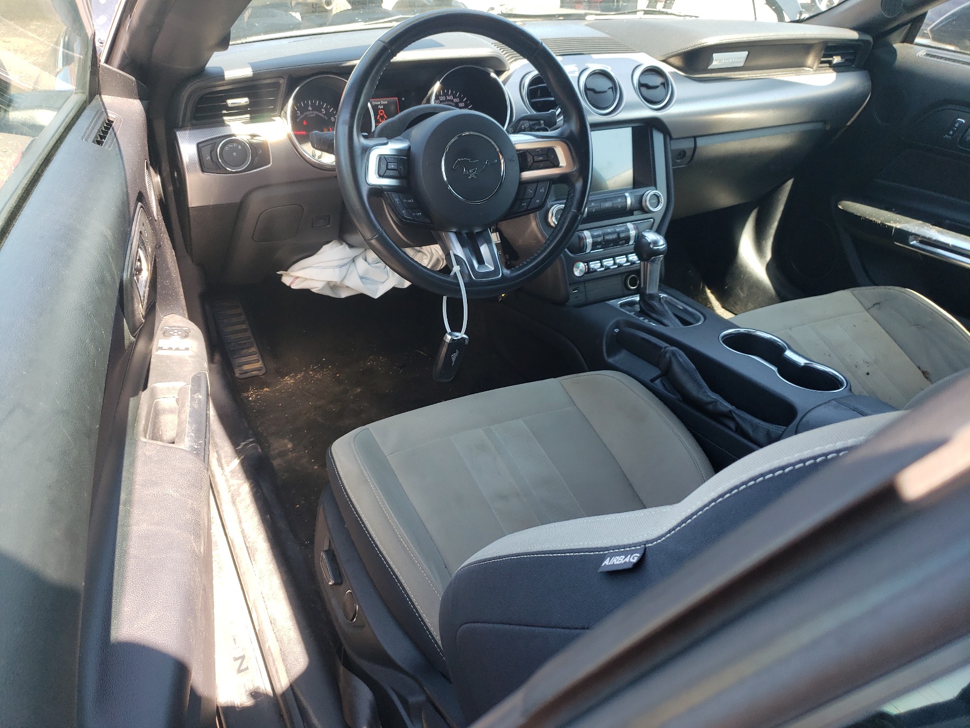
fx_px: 729
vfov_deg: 53.1
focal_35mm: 26
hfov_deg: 67.3
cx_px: 485
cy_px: 364
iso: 50
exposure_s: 1/132
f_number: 1.5
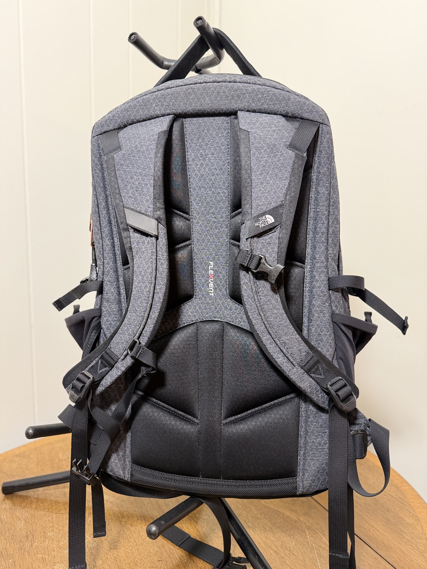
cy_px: 284
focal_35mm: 24
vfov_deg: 71.6
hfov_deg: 56.8
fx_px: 395
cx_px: 214
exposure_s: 1/60
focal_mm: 6.76
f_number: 1.78
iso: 250
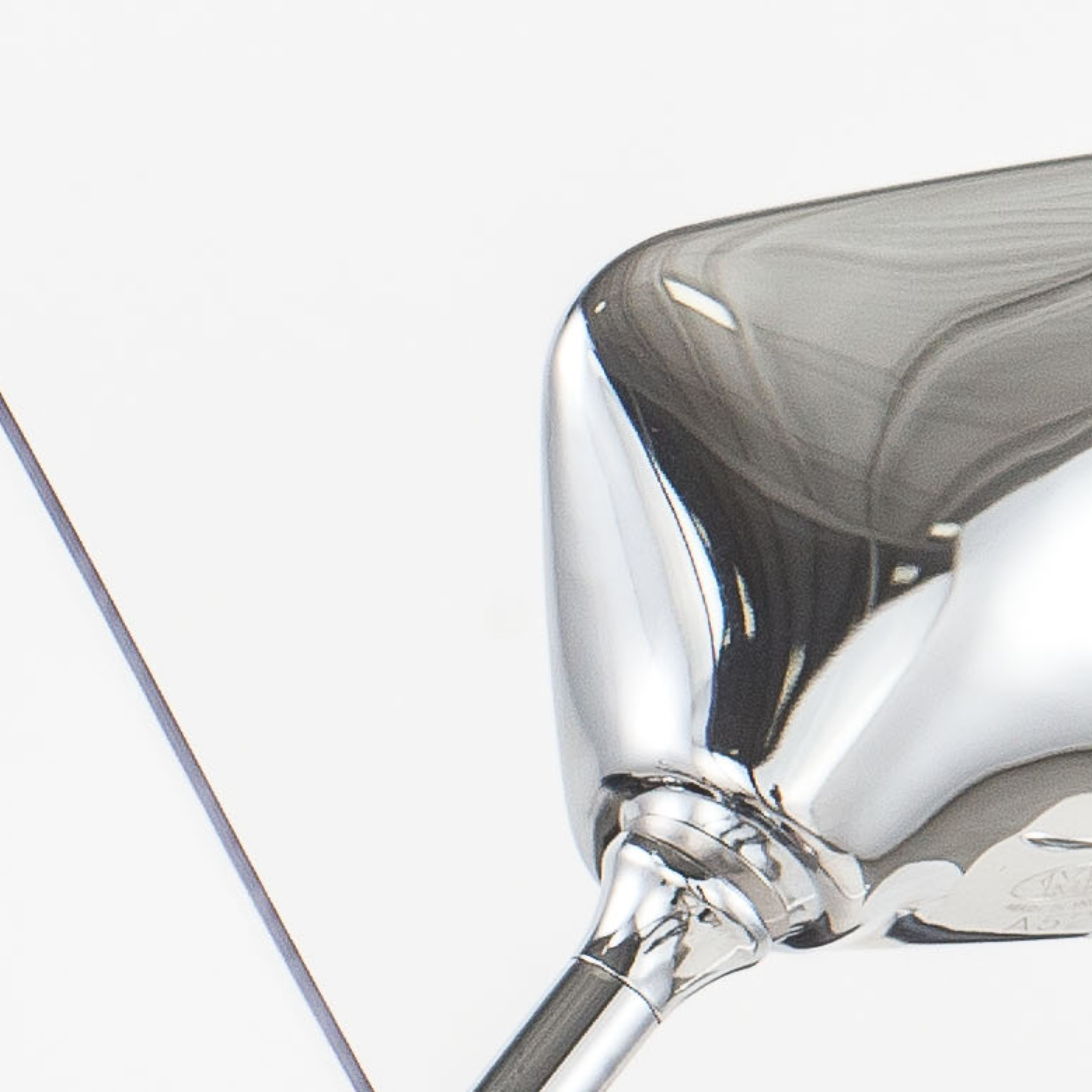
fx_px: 16061
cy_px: 2334
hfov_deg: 3.8
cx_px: -2275
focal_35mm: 450
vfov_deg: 3.8
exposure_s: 1/160
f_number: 14
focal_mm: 56
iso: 400
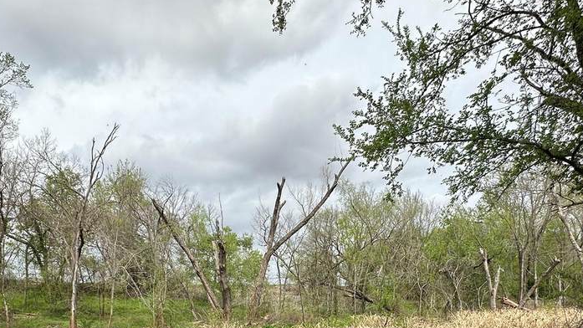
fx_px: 433
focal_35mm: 28
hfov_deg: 67.7
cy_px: 313
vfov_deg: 37.8
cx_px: 260
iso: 40
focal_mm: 2.22
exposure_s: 1/1795
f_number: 2.2
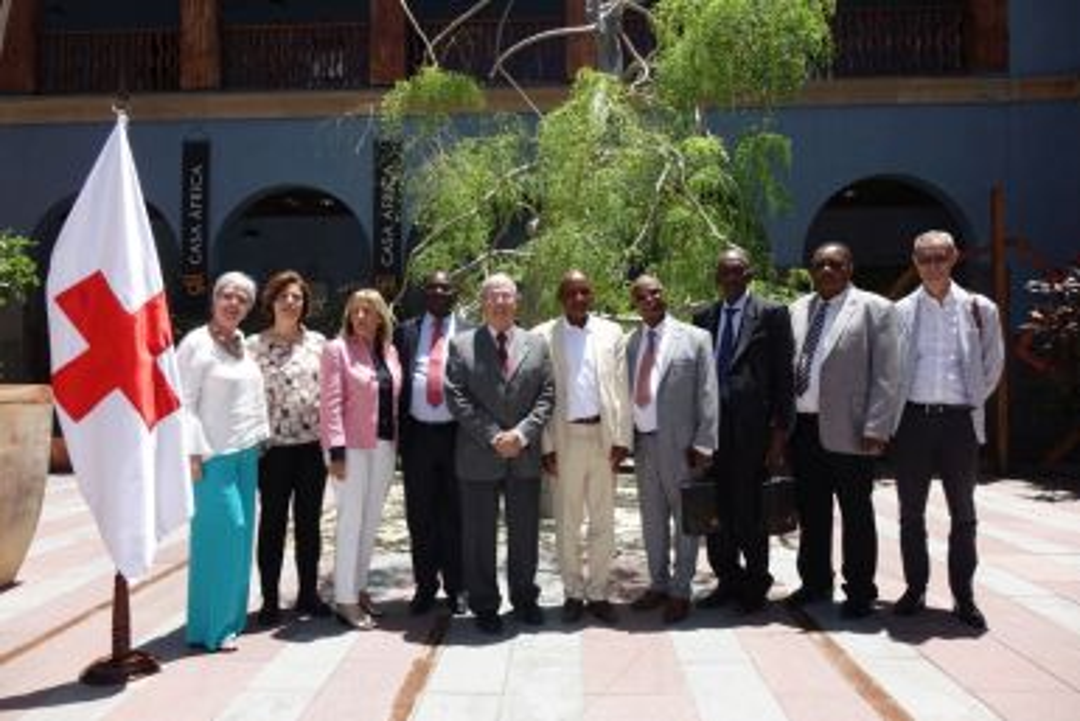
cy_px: 360
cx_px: 540
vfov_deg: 51.3
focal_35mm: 25
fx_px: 750
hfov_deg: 71.5
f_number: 4
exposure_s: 1/800
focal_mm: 9.11
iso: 125
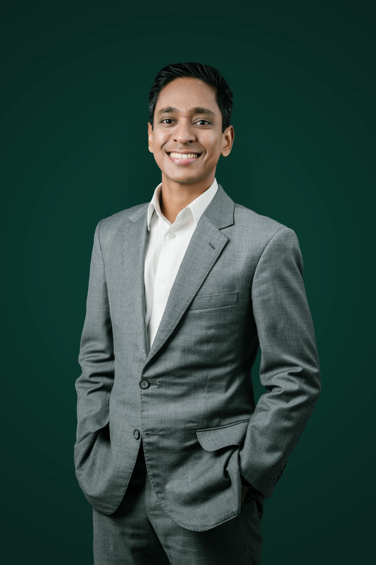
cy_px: 282
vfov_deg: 23.9
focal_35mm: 85
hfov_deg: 16.1
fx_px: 1332
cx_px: 188
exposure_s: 1/200
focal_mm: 85
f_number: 6.3
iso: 160
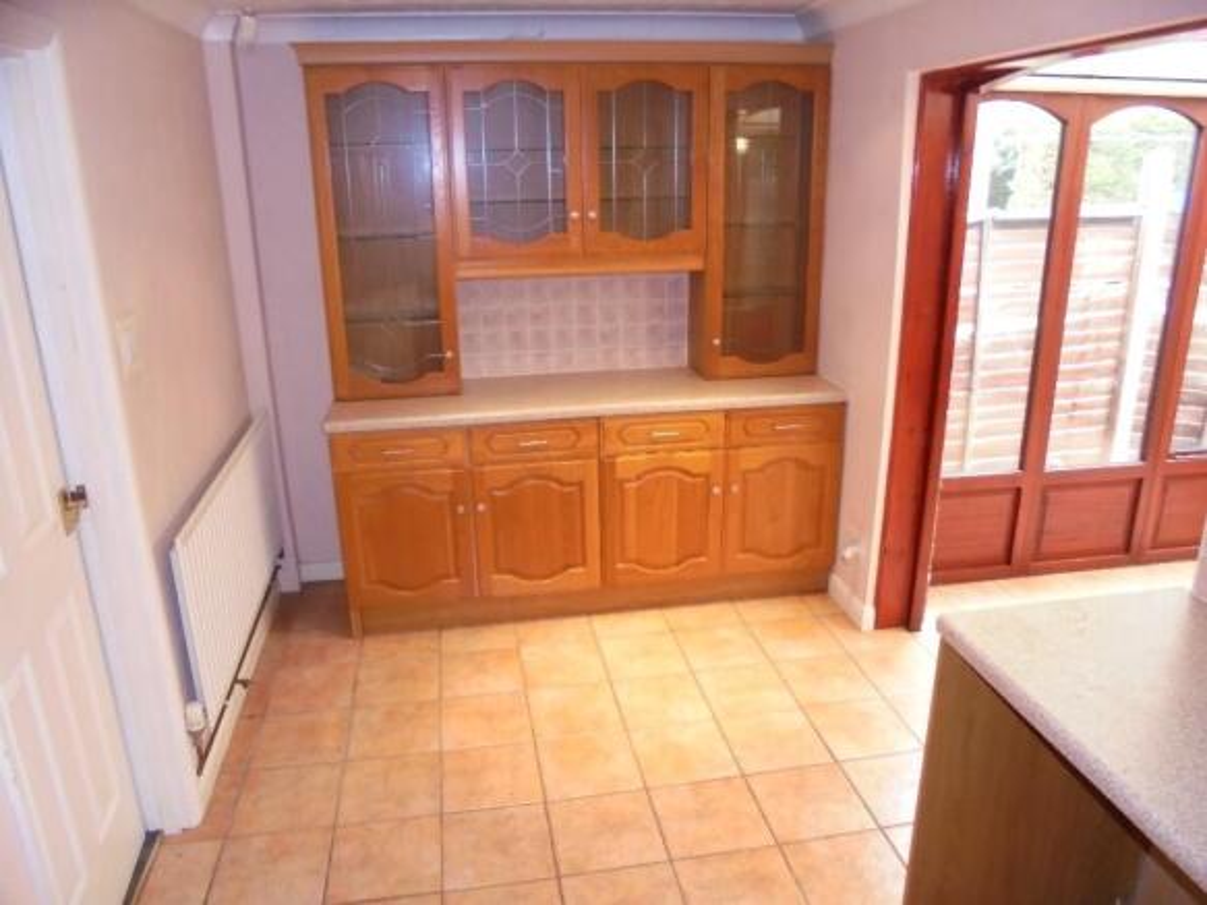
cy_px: 452
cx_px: 604
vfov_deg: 53.0
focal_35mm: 26
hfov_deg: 67.3
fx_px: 906
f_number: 3.5
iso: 400
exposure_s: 1/30
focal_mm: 4.6
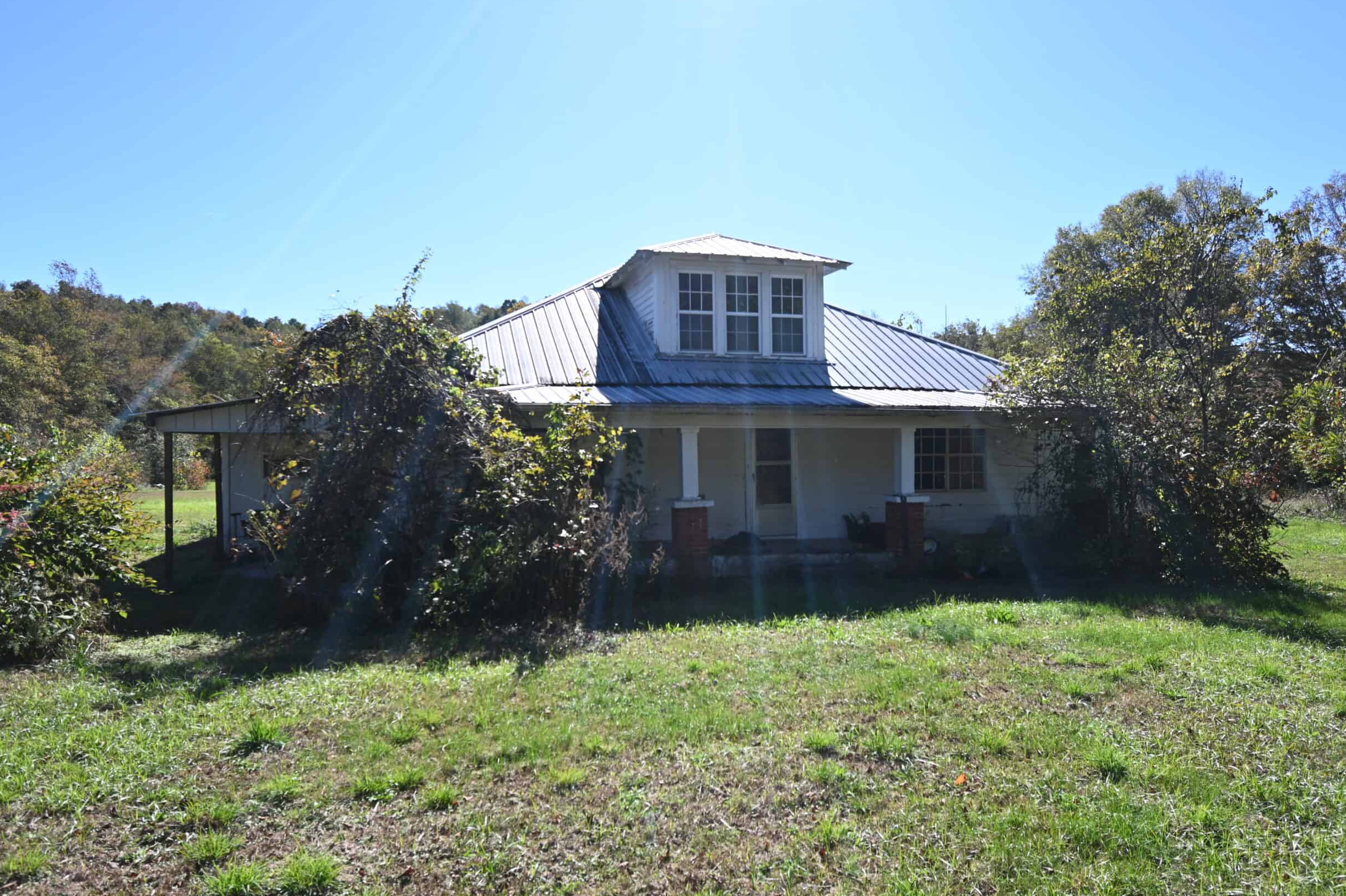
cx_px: 663
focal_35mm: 22
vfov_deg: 57.2
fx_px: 822
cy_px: 453
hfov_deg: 78.6
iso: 100
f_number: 6.3
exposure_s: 1/320
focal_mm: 14
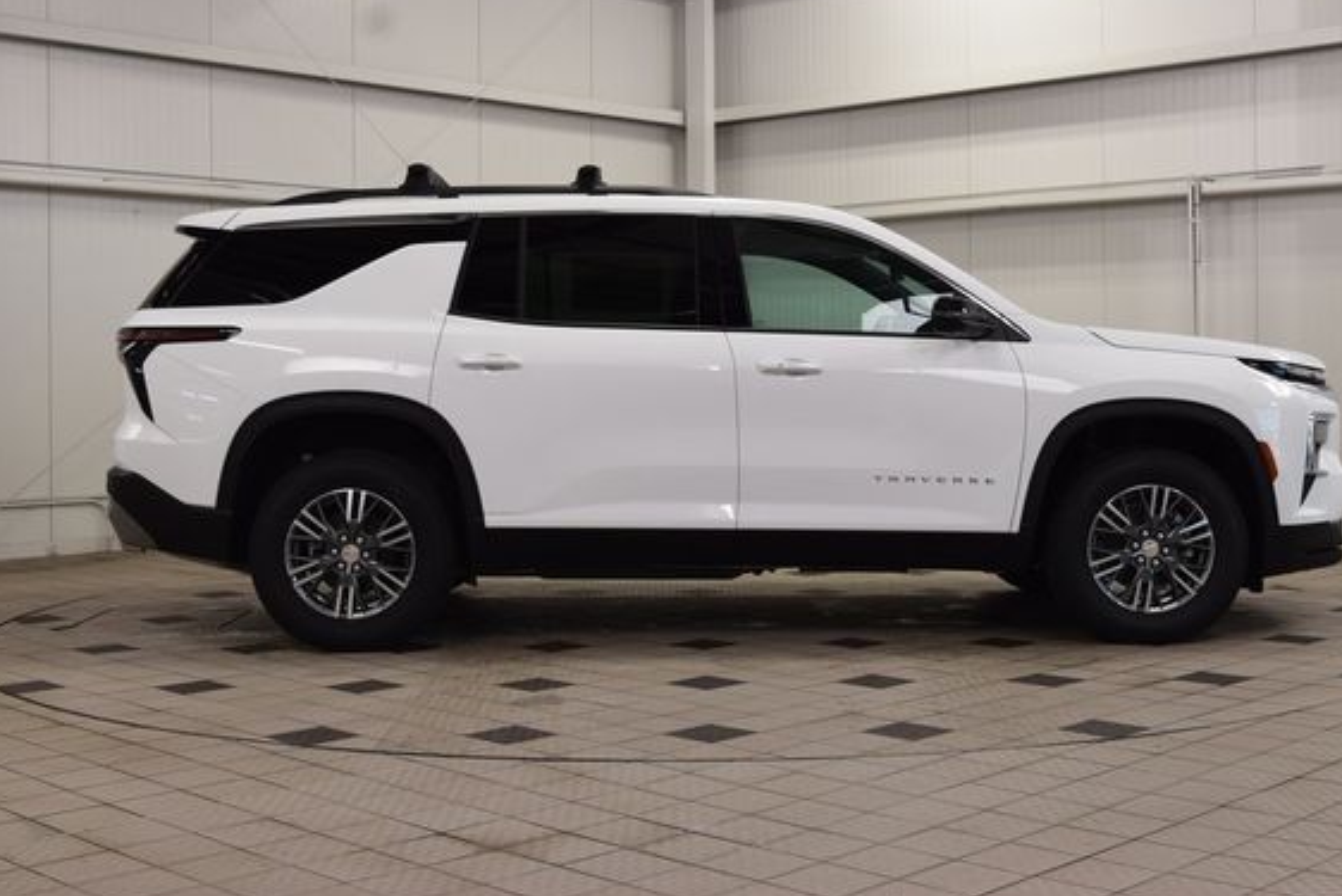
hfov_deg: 39.9
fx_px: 1848
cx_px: 714
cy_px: 403
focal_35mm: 50
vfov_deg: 27.2
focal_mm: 29
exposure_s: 1/40
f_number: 7.1
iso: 400
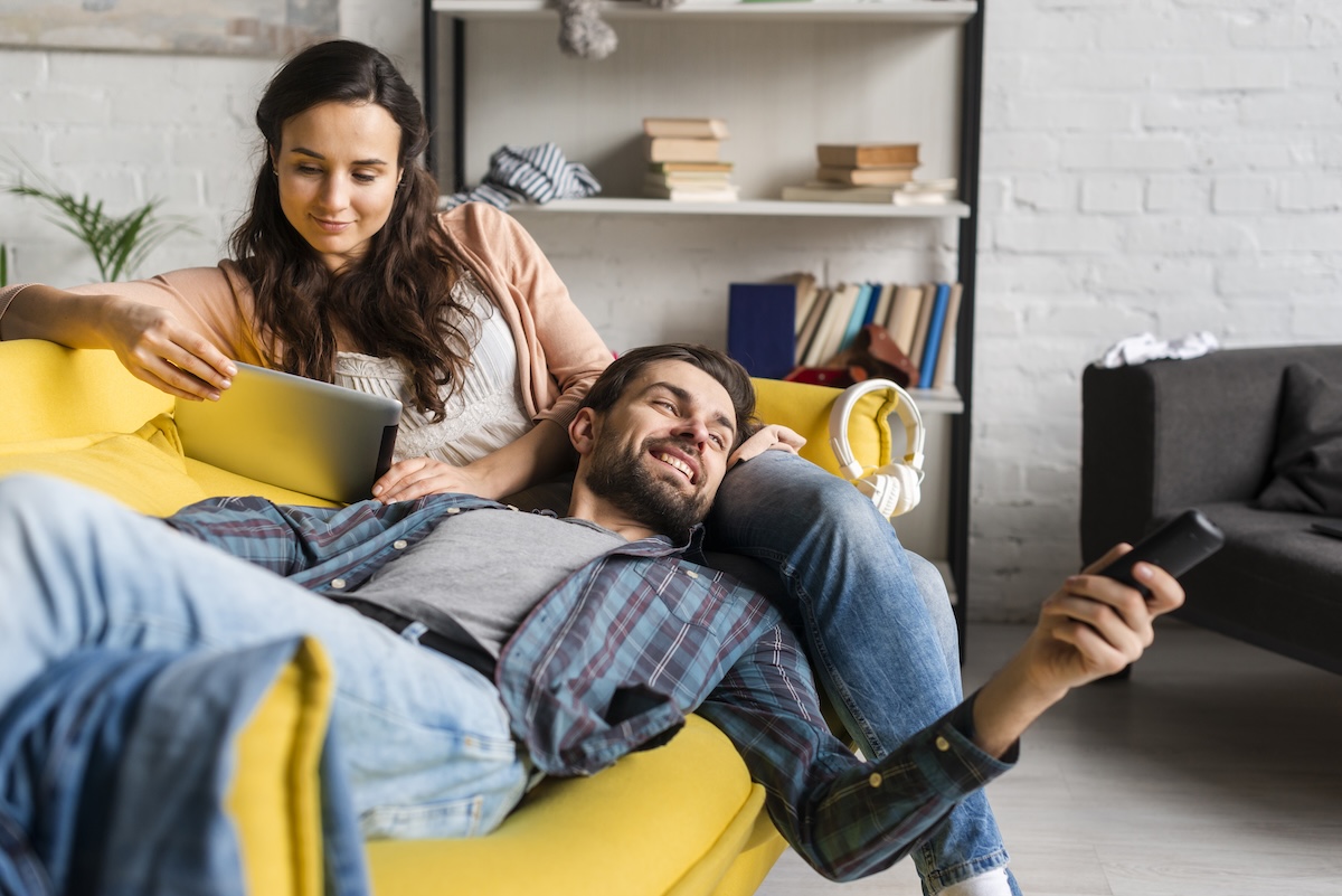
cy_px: 448
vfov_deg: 27.0
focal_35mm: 50
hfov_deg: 39.6
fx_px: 1864
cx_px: 671
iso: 500
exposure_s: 1/250
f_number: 3.2
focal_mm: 50
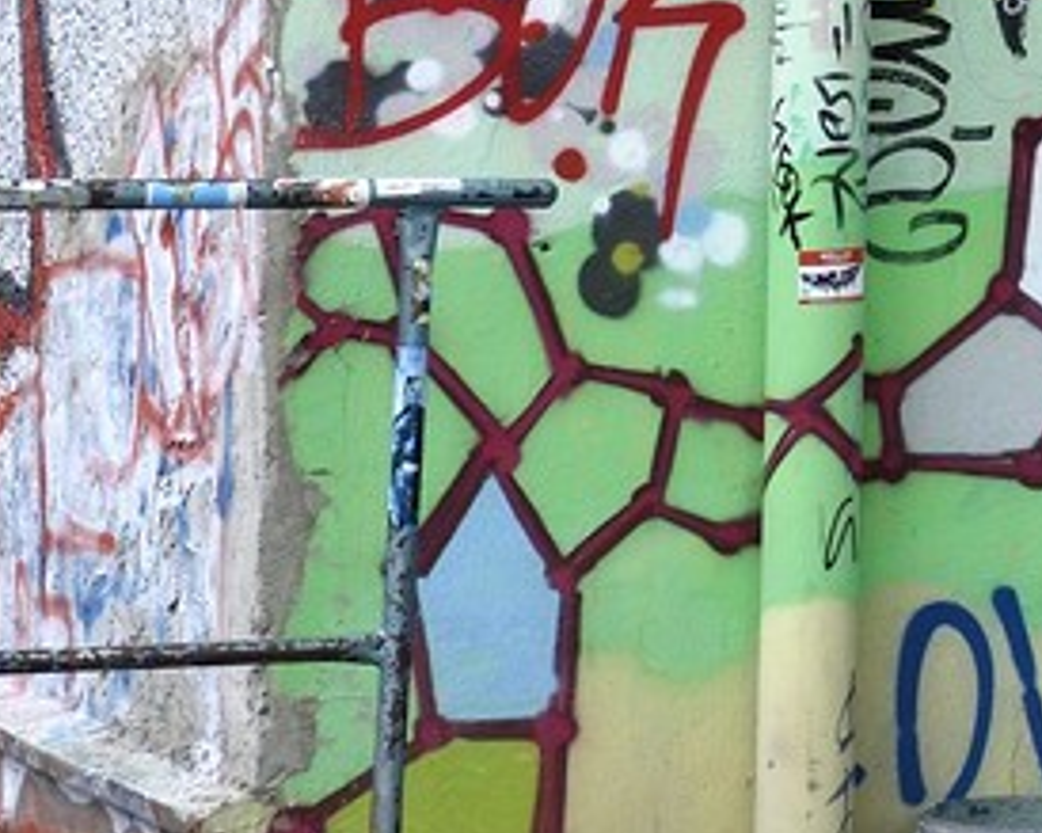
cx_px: 2711
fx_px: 7430
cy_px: -396
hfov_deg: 7.4
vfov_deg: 6.3
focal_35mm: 241
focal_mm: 44
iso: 400
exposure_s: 1/250
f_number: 11
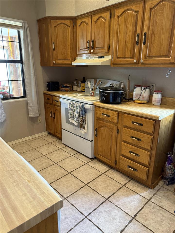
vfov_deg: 71.6
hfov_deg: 56.8
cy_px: 116
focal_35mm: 24
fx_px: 162
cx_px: 88
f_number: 1.78
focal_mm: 6.76
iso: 320
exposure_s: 1/60
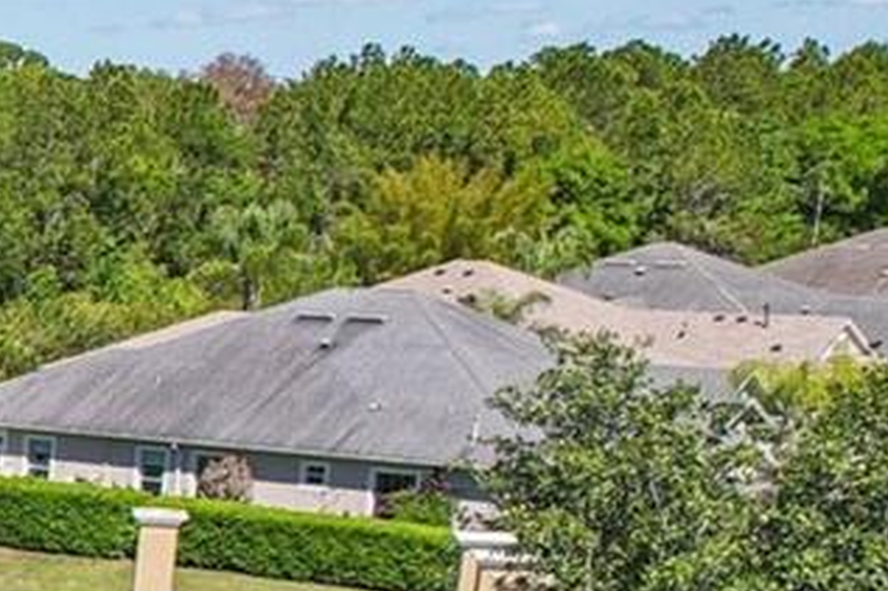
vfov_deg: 11.8
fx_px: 2736
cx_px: -1300
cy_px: 854
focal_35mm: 111
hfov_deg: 13.2
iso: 100
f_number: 2.8
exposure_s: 1/1600
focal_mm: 8.4
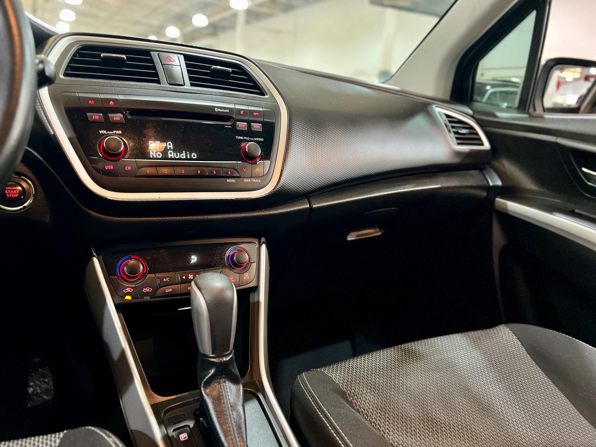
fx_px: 448
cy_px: 224
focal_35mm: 26
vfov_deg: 53.1
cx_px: 298
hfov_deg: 67.3
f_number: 1.5
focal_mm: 5.7
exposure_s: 1/30
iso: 500
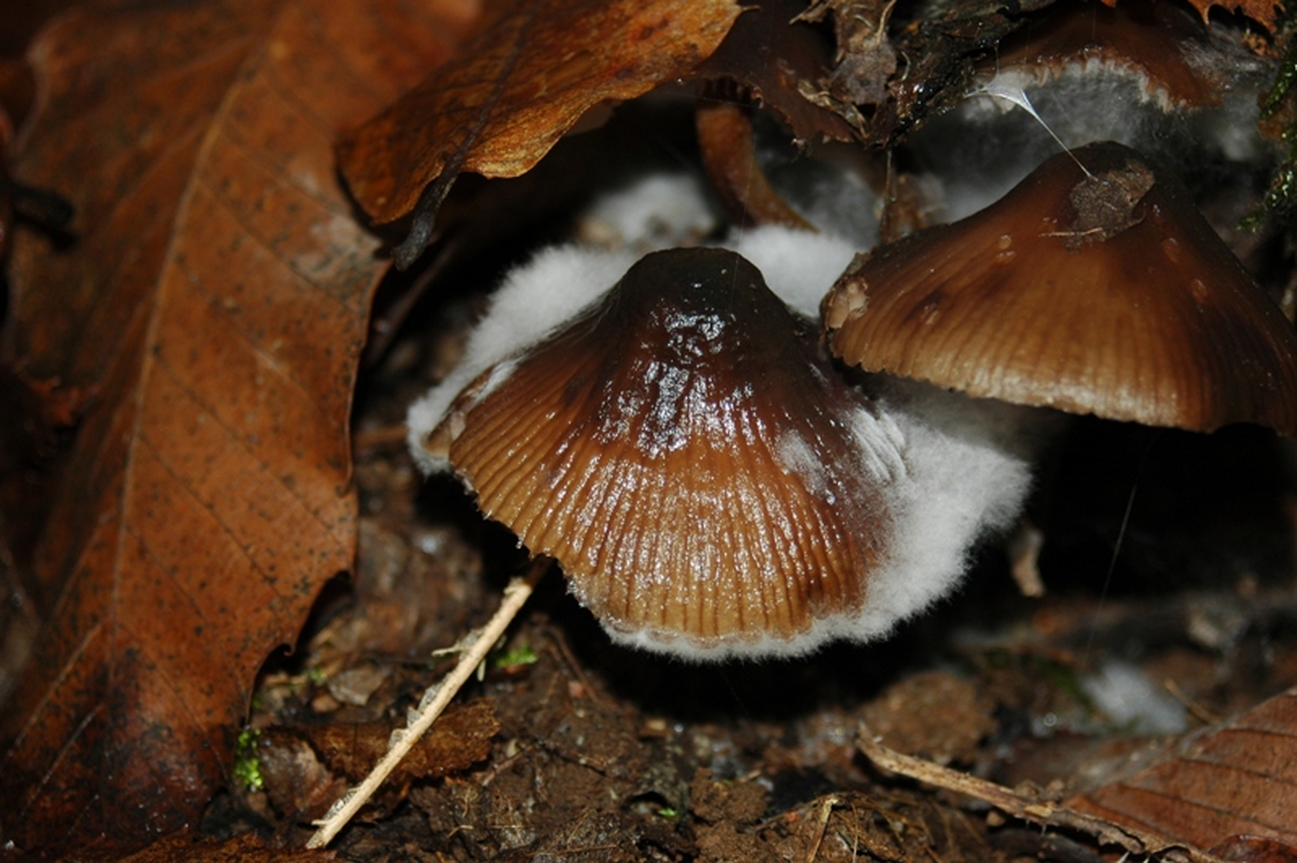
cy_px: 432
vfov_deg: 11.4
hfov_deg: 17.1
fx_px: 4320
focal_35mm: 120
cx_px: 648
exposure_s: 1/125
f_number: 6.3
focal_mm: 80
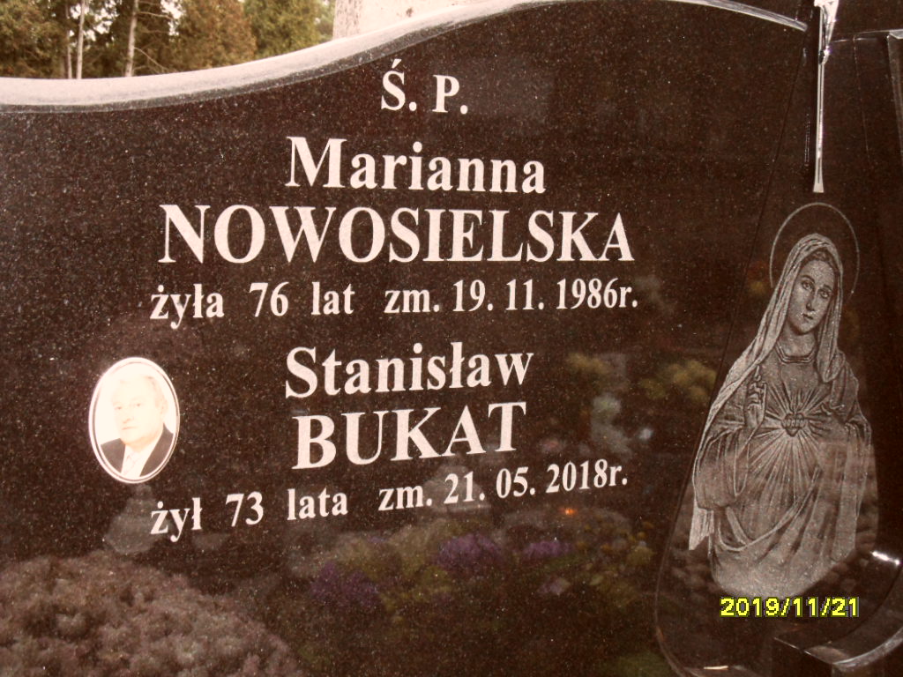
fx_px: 1304
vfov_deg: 29.1
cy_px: 338
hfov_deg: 38.2
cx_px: 452
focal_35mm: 50
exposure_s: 1/45
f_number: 3.8
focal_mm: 8.2
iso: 400
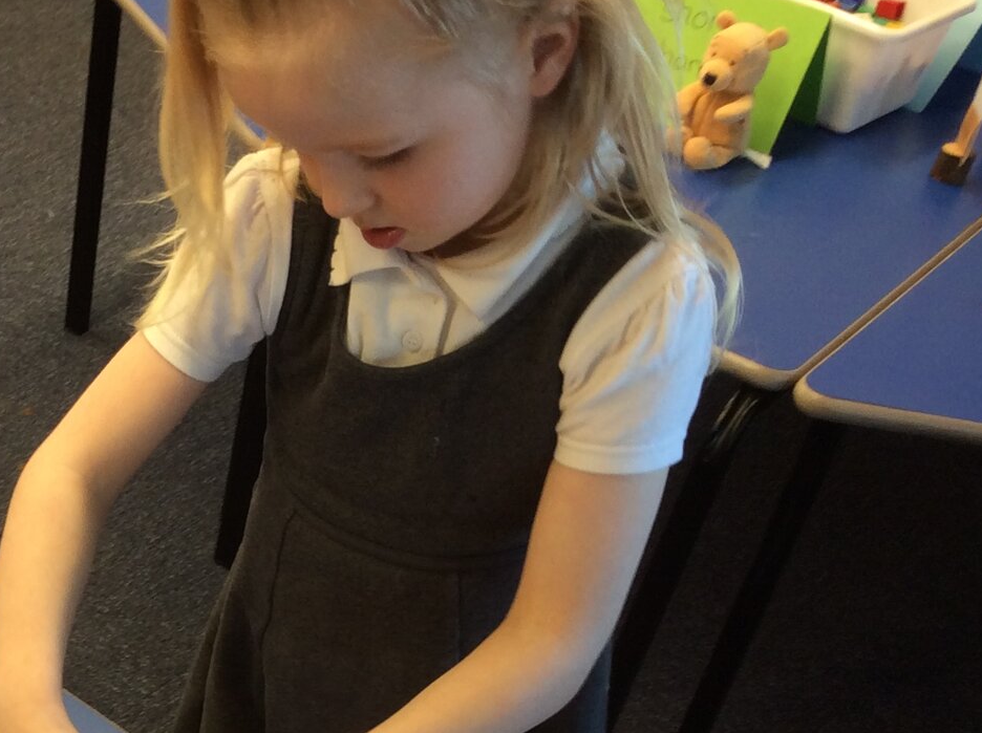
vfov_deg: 20.2
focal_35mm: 70
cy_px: 764
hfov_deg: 26.5
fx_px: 1983
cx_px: 23
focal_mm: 3.3
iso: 40
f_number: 2.4
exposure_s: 1/25
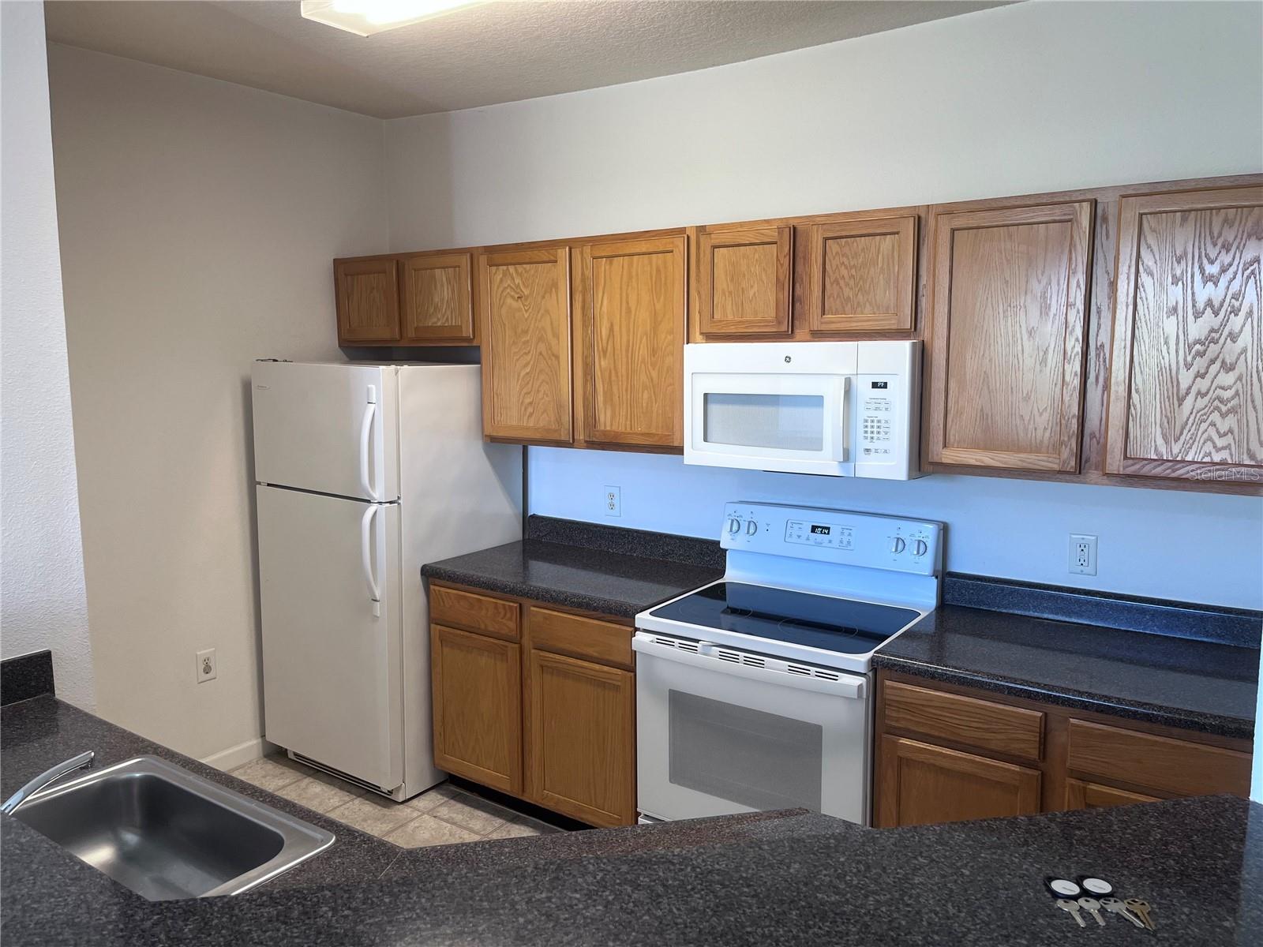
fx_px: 949
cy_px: 474
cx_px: 632
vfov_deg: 53.1
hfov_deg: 67.3
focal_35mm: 26
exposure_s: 1/60
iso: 64
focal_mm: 5.1
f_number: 1.6
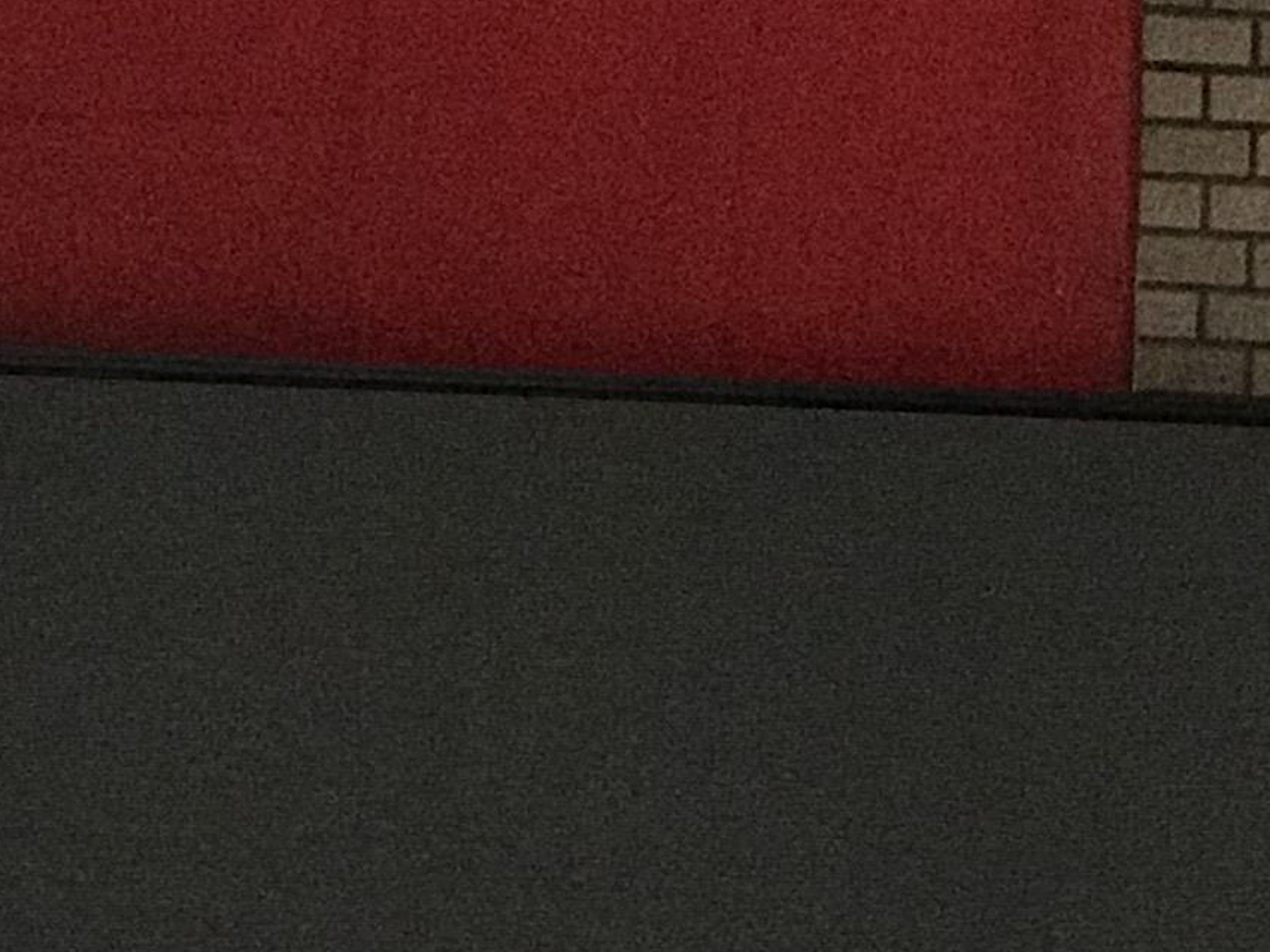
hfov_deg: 7.3
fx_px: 9904
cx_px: 40
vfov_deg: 5.4
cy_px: 2126
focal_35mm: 270
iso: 160
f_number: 2.8
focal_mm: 6.6
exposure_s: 1/60
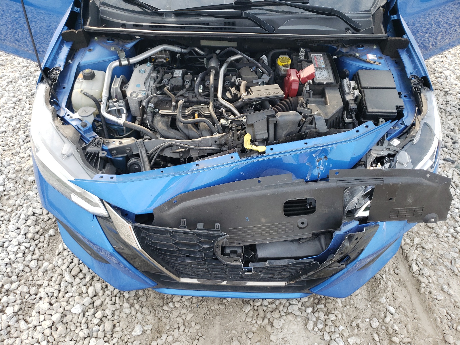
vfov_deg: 53.1
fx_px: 346
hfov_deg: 67.3
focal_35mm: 26
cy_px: 172
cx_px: 230
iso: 50
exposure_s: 1/385
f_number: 1.5
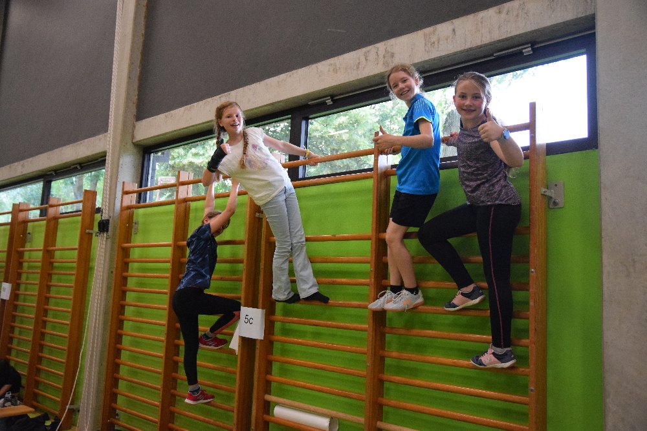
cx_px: 324
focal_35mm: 33
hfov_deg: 57.2
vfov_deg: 40.0
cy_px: 216
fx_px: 593
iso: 3200
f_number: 3
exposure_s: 1/500
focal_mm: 22
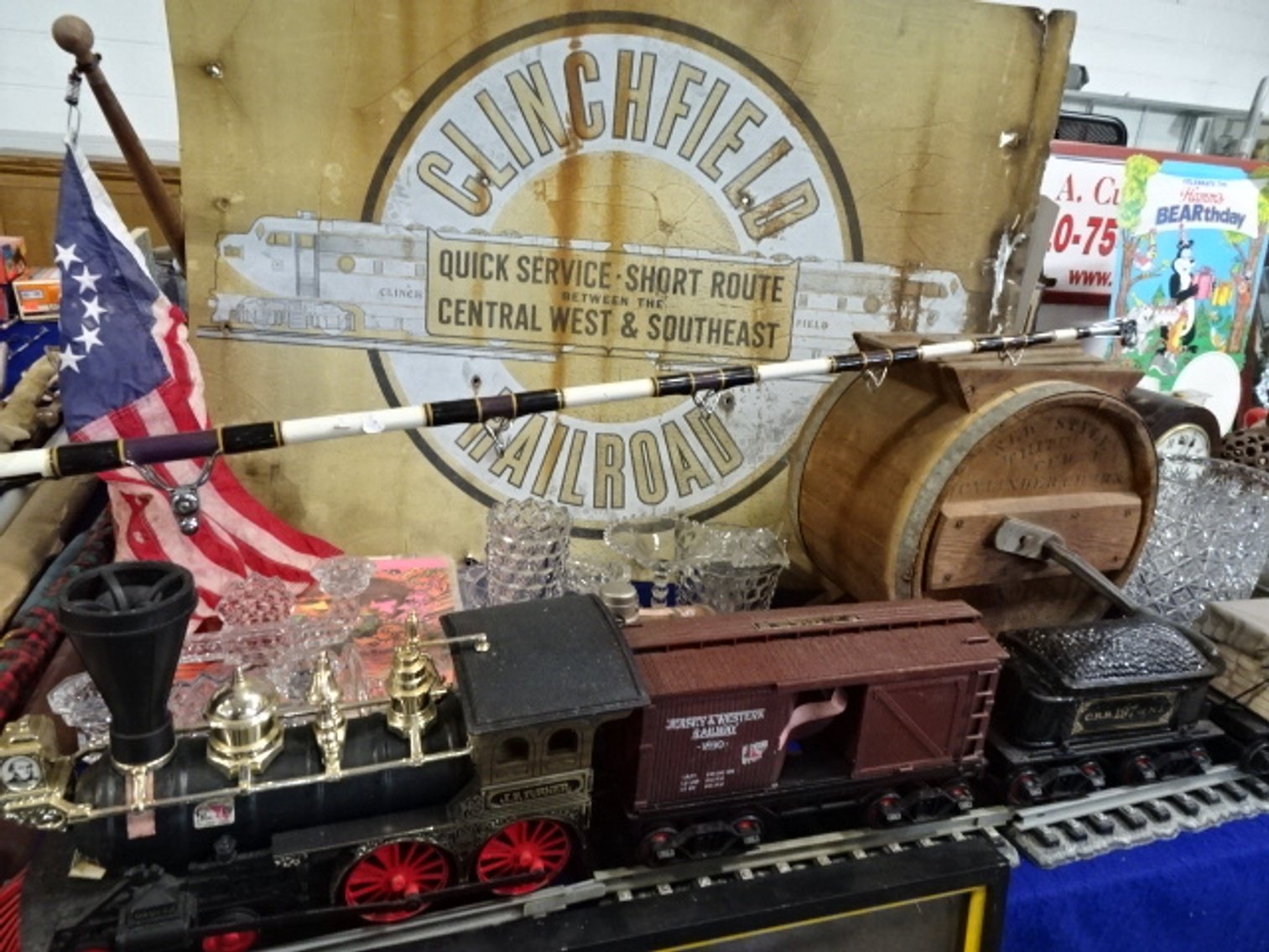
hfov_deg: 71.6
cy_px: 476
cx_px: 634
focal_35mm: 24
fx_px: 880
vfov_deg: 56.8
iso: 640
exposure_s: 1/30
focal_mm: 4.1
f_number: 3.5
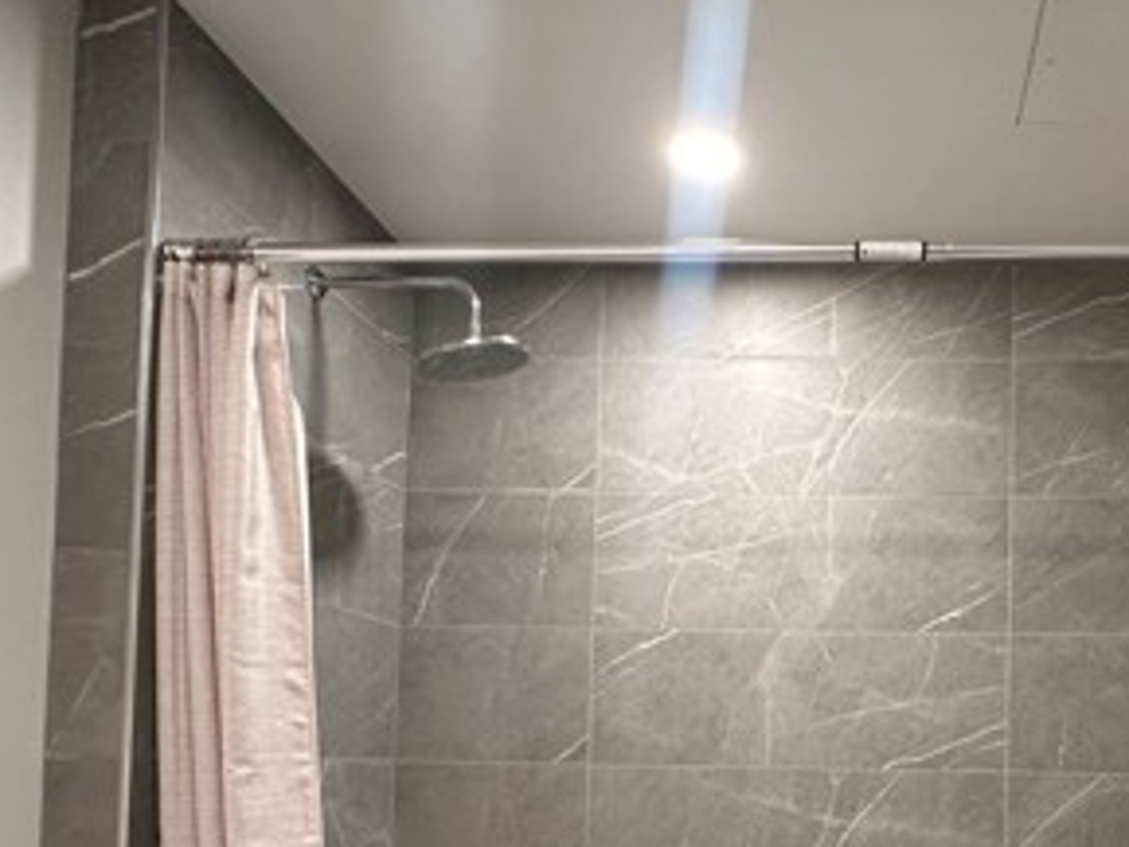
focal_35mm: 31
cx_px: 840
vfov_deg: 42.4
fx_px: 1011
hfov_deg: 55.7
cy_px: 734
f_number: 2.2
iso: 250
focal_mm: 2.22
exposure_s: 1/60
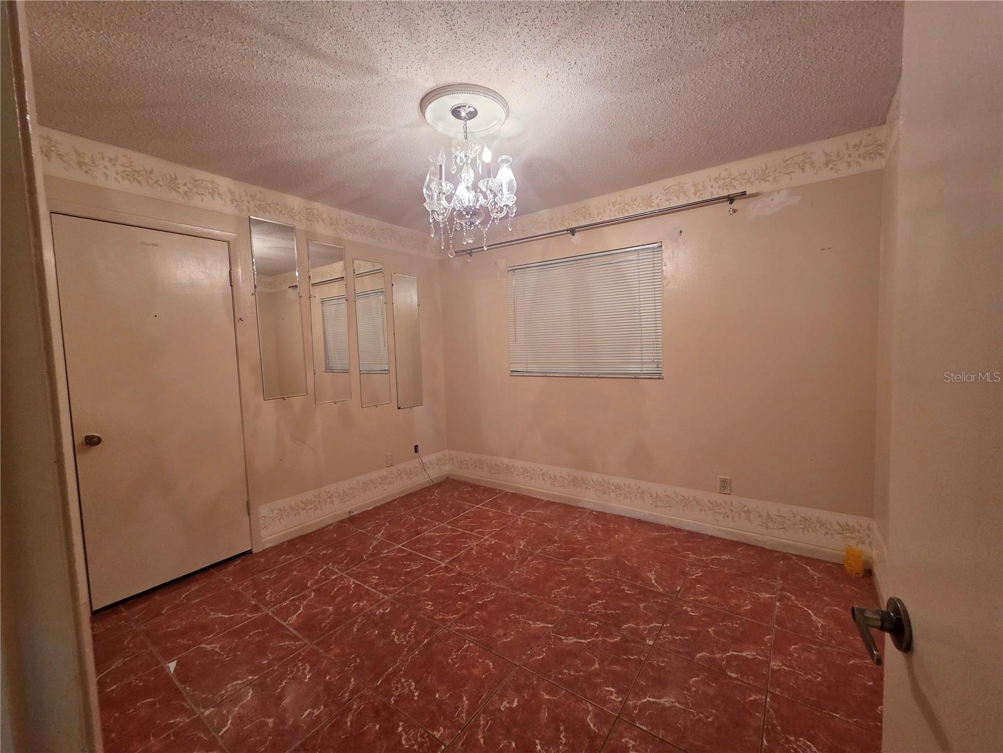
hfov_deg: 106.2
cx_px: 502
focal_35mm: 13
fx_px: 377
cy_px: 376
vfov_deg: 89.9
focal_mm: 2.2
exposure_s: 1/60
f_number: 2.2
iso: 250
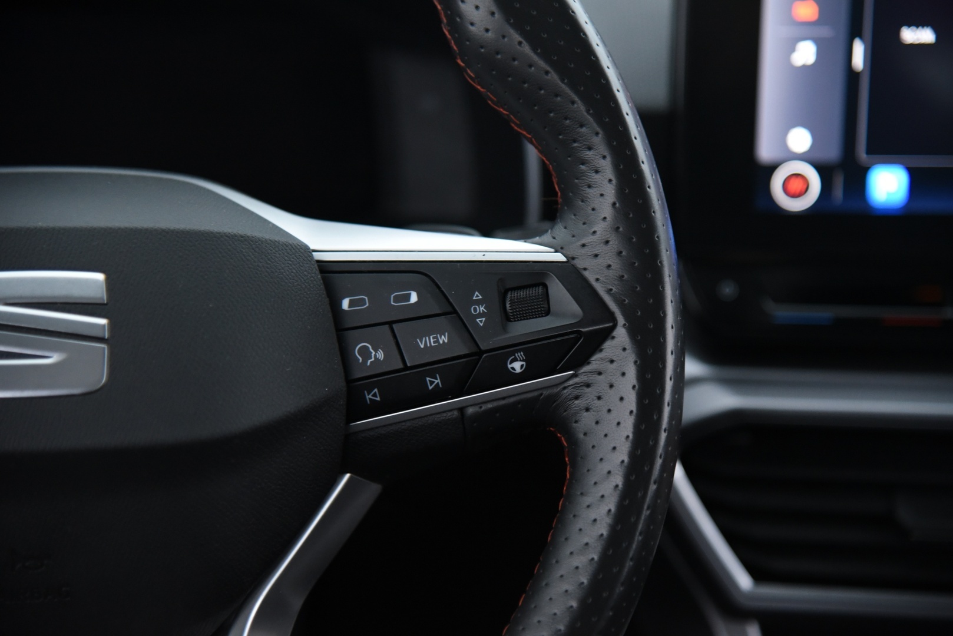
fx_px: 2595
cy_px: 318
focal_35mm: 98
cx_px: 476
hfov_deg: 20.8
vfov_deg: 14.0
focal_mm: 98
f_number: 4
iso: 4000
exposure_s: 1/25
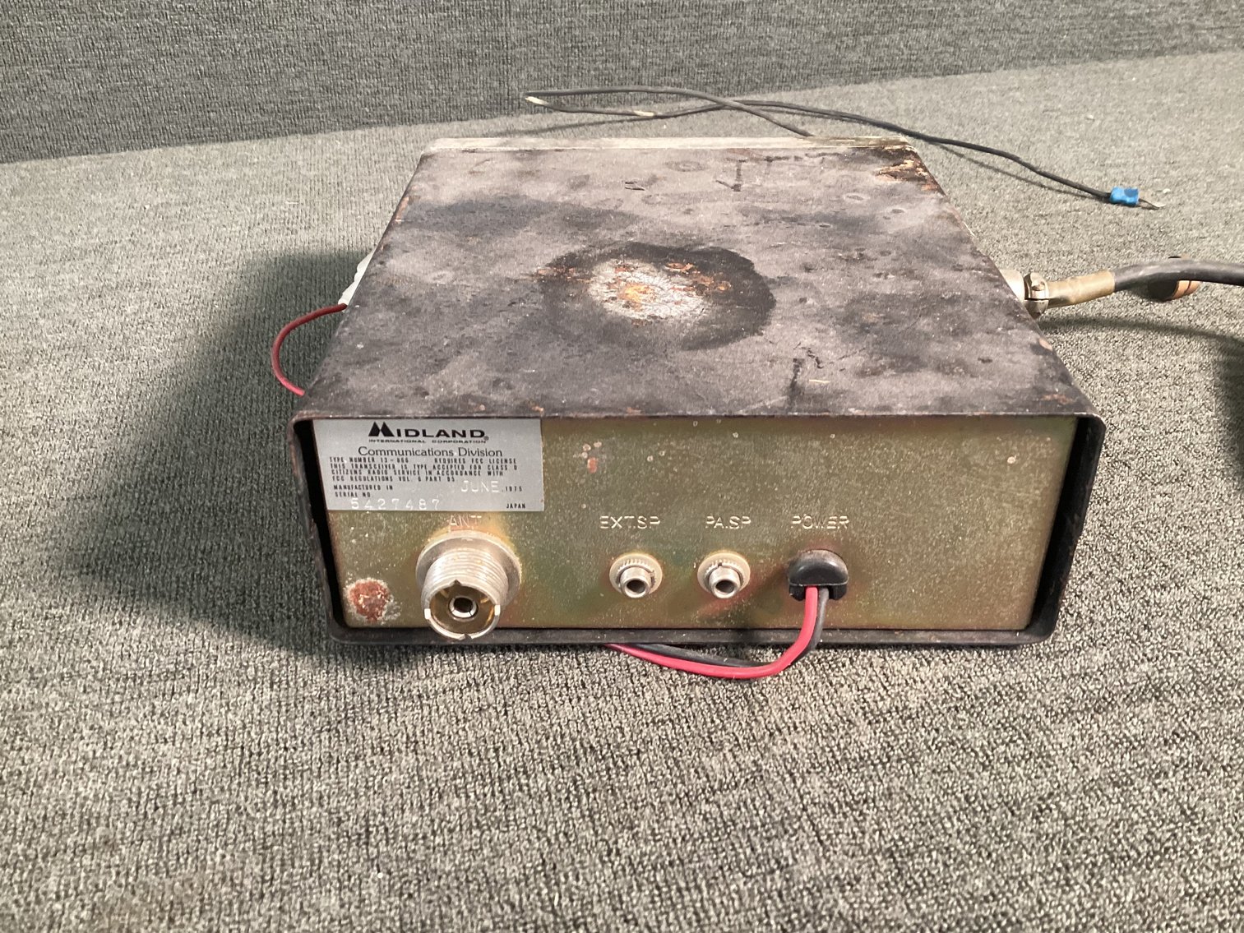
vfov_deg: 45.4
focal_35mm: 31
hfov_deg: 58.3
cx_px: 622
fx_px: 1114
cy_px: 466
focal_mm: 3.3
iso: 250
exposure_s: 1/50
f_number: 2.4
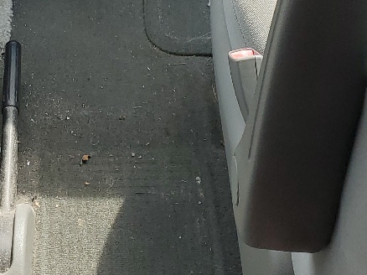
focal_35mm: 95
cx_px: 53
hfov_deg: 20.3
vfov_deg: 14.6
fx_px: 1007
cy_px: -117
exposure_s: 1/476
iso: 50
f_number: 1.5
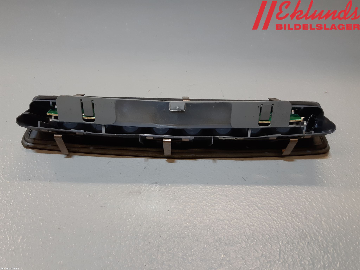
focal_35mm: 26
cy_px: 135
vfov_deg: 53.1
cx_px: 180
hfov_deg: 67.3
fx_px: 270
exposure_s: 1/100
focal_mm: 3.93
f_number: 1.7
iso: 80
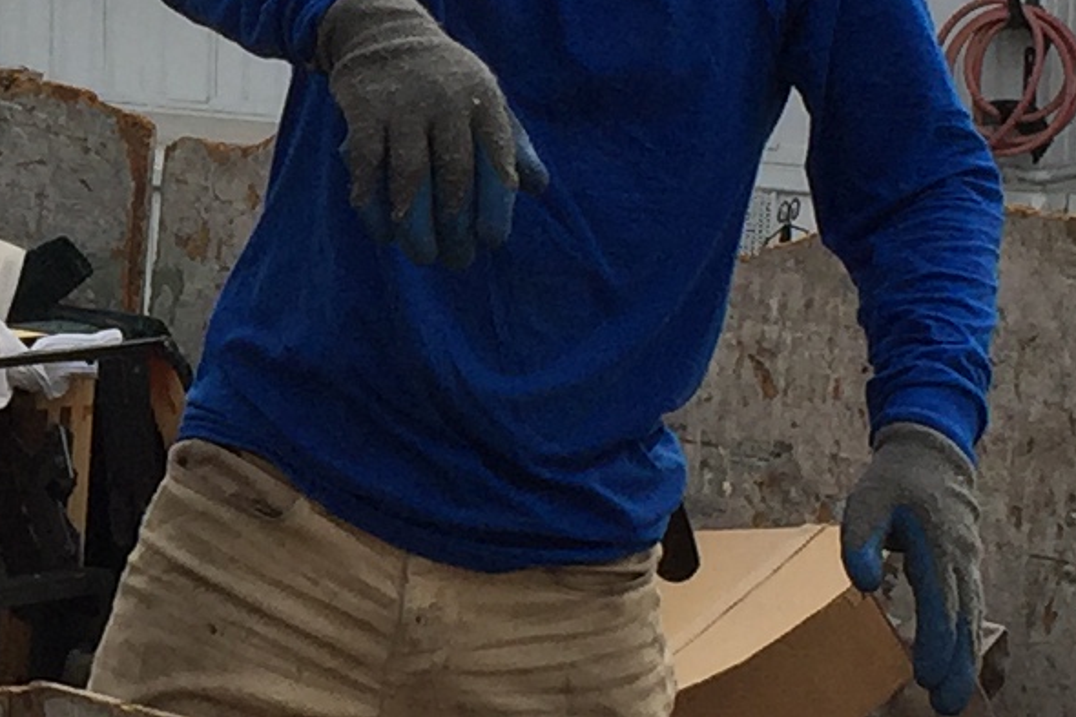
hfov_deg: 12.1
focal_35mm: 167
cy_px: 265
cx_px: -155
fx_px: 4990
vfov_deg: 8.2
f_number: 2.2
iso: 32
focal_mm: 4.15
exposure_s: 1/1721
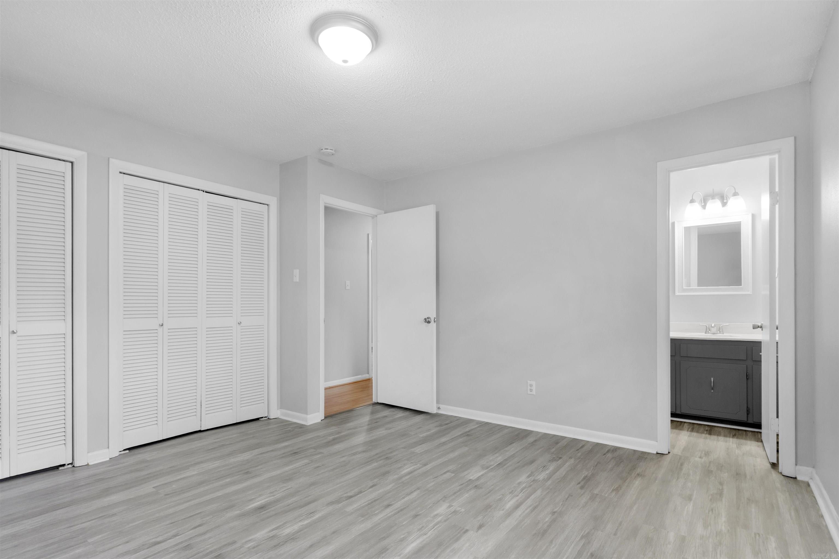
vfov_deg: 70.4
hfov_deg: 93.3
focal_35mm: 17
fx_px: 396
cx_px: 420
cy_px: 280
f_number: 10
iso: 400
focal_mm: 17
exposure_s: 1/2.5
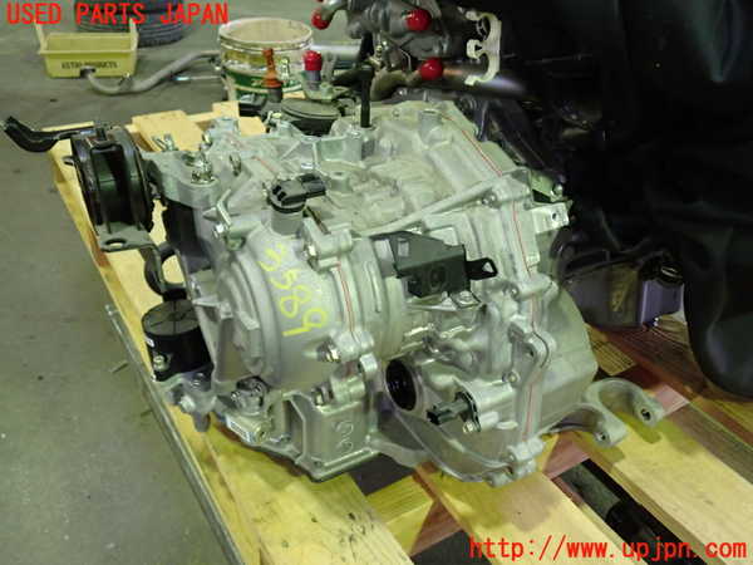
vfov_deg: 46.8
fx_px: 653
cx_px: 376
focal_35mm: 30
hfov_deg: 60.0
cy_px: 282
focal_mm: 5.4
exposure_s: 1/30
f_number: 2.3
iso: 500
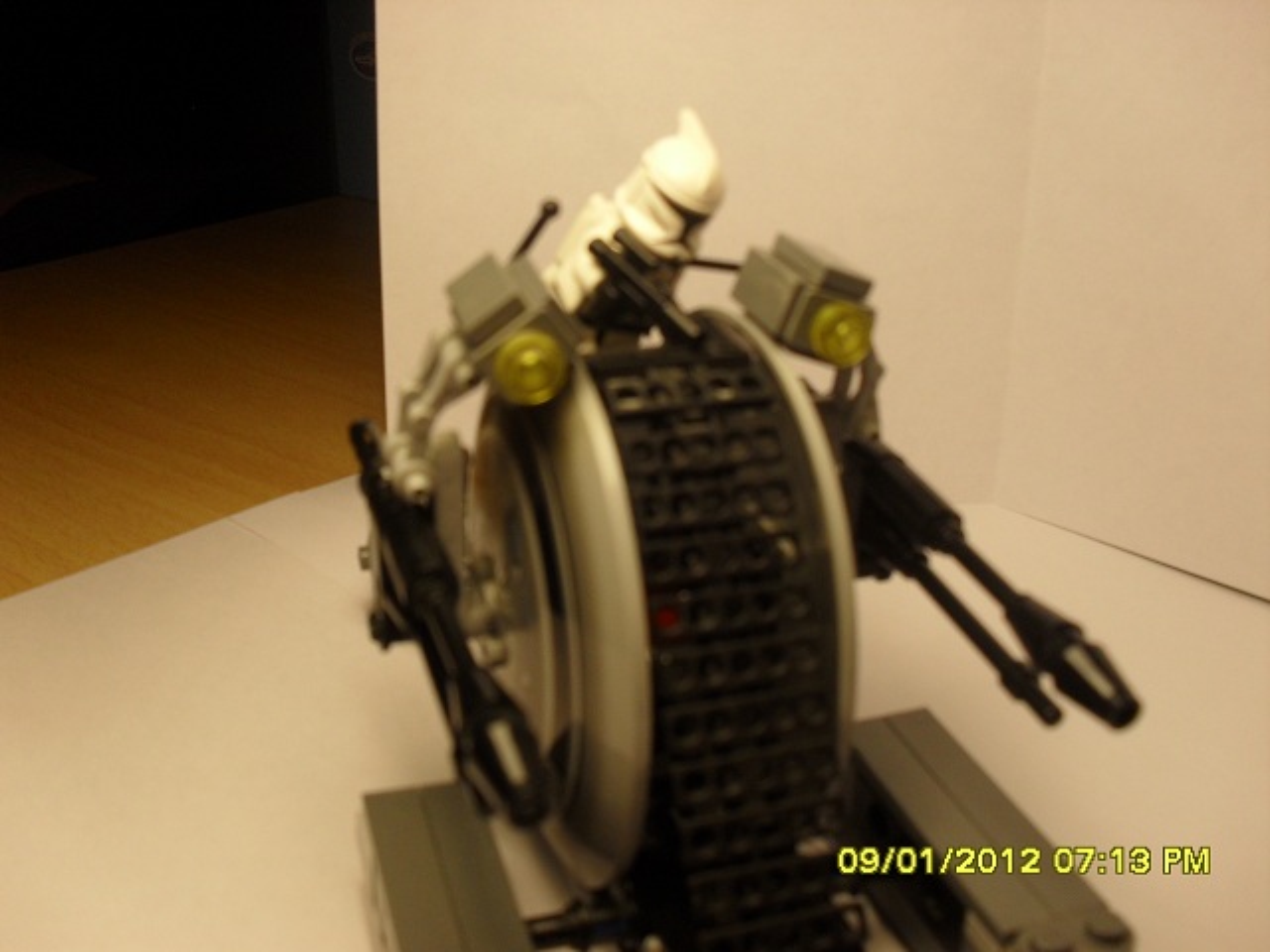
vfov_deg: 40.7
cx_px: 635
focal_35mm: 35
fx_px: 1284
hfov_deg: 52.6
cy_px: 476
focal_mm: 6.3
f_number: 3.2
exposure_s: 1/125
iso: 100
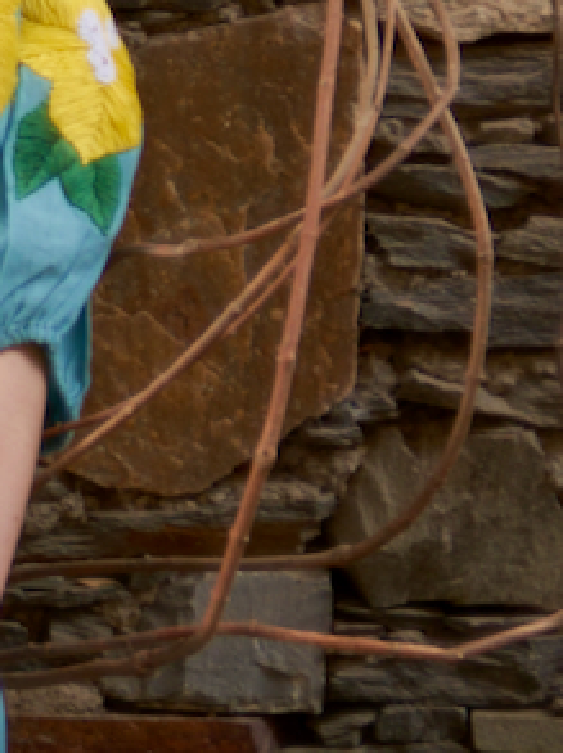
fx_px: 3564
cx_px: -317
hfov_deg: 8.8
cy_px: 472
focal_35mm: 164
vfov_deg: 12.1
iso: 50
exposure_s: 1/1000
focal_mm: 25
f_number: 2.8
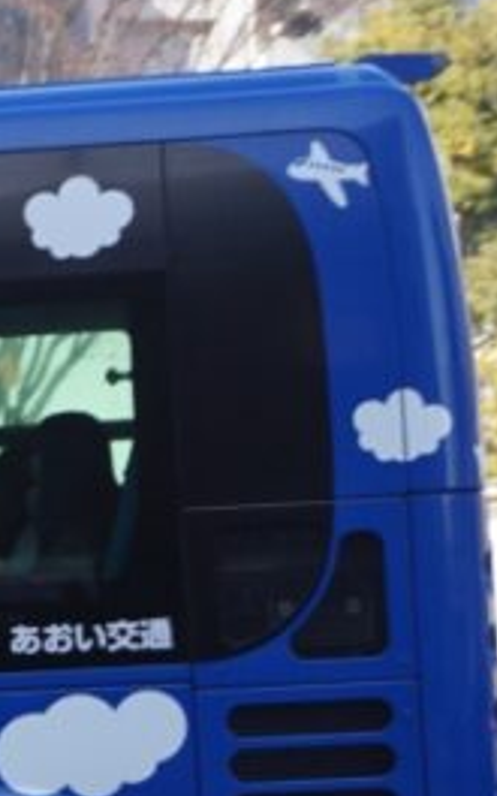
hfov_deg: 4.3
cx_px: -822
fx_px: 6437
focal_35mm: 297
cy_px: 654
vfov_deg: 7.1
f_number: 6.3
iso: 100
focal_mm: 50
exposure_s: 1/125
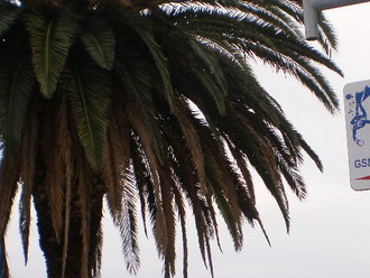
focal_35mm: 92
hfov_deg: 21.2
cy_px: 150
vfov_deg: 16.1
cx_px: 251
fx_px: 984
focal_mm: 6.3
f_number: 4.6
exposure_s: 1/125
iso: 100
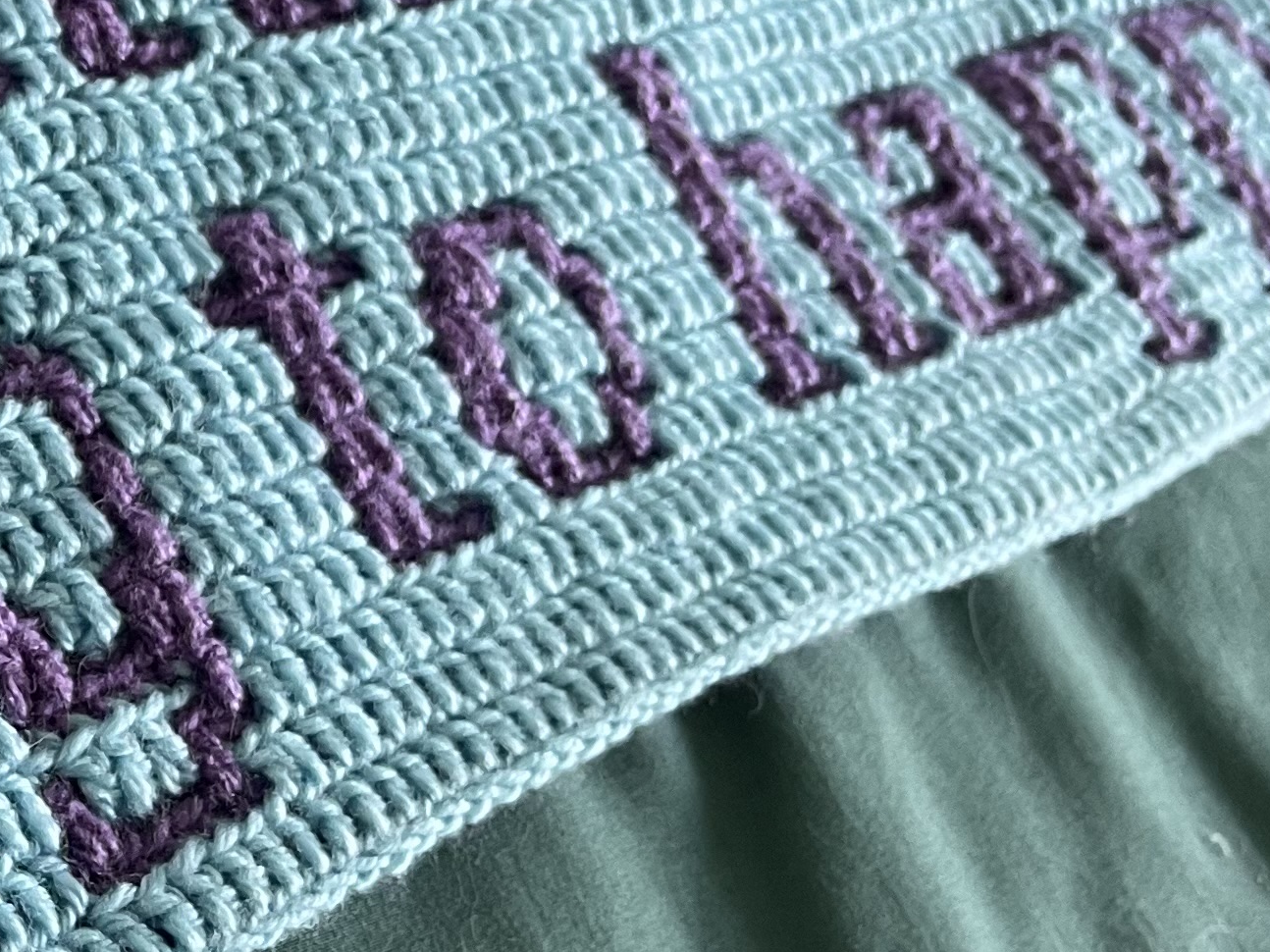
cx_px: -432
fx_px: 2971
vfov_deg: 18.1
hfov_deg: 21.5
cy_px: 238
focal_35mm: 81
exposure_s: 1/61
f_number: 1.6
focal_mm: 5.1
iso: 125
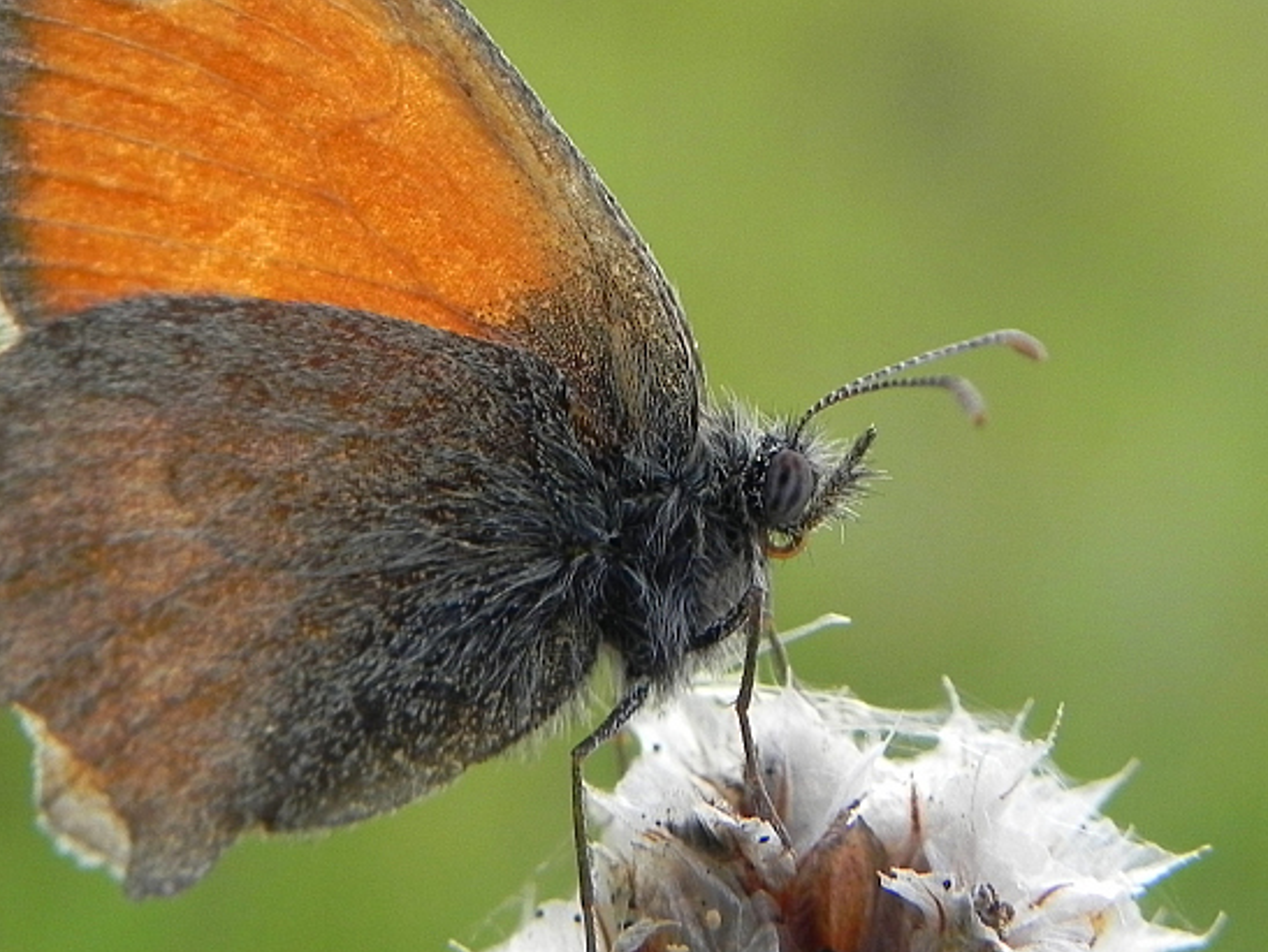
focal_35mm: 159
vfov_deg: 9.3
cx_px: 482
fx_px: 5828
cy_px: 505
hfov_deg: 12.4
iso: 160
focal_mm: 15.1
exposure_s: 1/161
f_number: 4
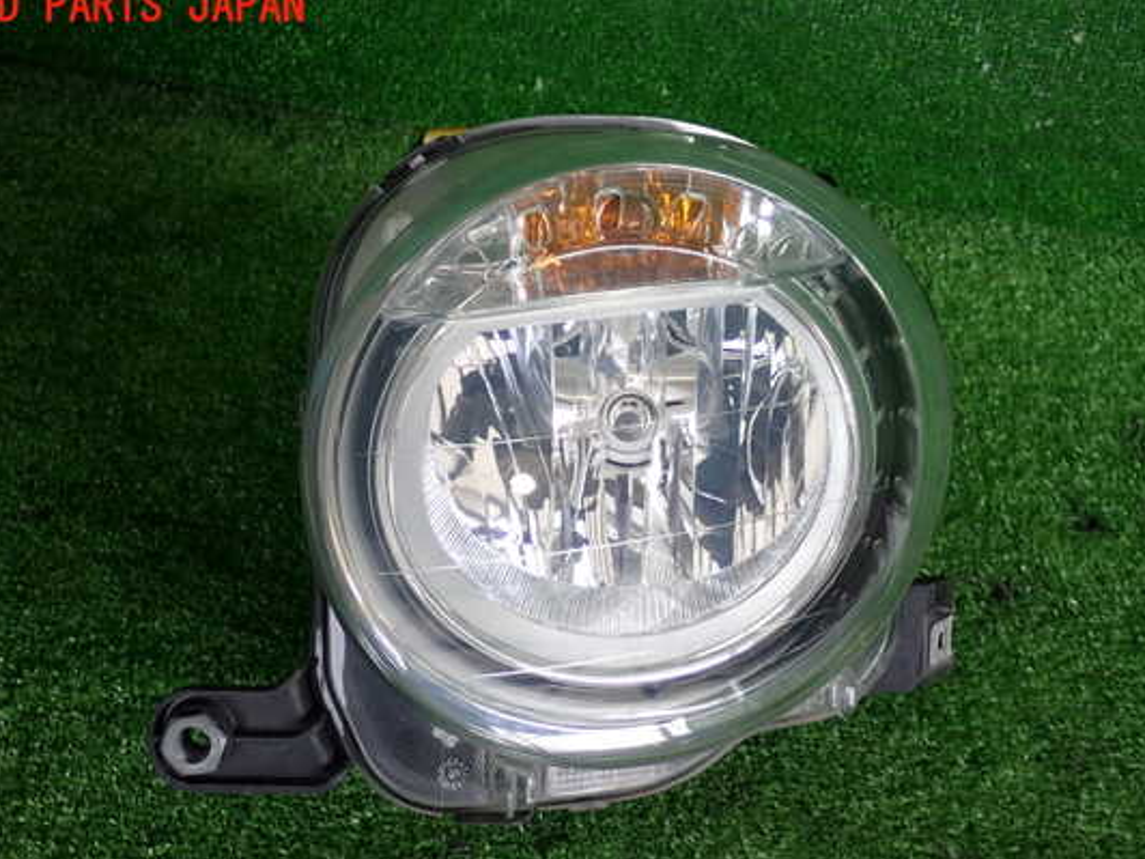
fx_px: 1753
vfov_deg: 27.5
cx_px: 560
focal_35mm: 53
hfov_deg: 36.2
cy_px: 465
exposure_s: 1/100
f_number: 3.1
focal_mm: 8.4
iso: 200
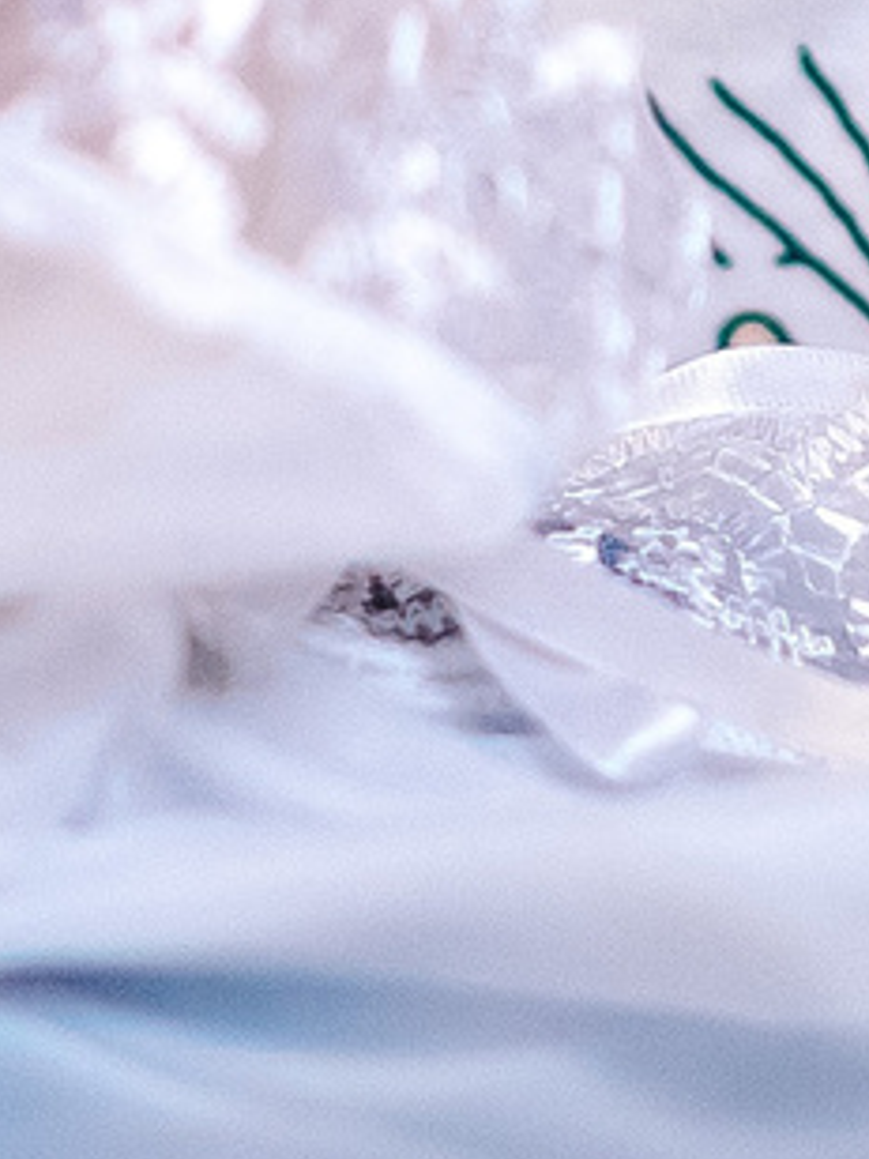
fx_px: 22761
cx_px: 1531
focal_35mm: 680
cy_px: -570
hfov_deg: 2.2
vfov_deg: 2.9
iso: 2500
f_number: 1.8
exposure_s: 1/640
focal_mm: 85
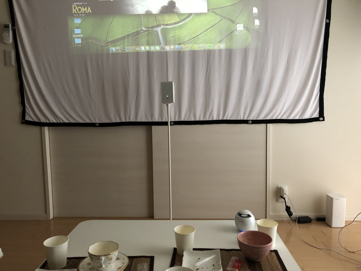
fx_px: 292
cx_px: 180
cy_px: 136
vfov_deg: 49.7
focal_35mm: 28
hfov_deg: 63.4
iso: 80
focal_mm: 3.99
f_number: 1.8
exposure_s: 1/8
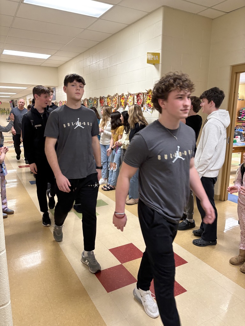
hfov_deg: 53.1
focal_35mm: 26
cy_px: 163
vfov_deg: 67.3
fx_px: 245
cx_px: 122
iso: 250
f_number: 1.6
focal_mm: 5.96
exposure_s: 1/60
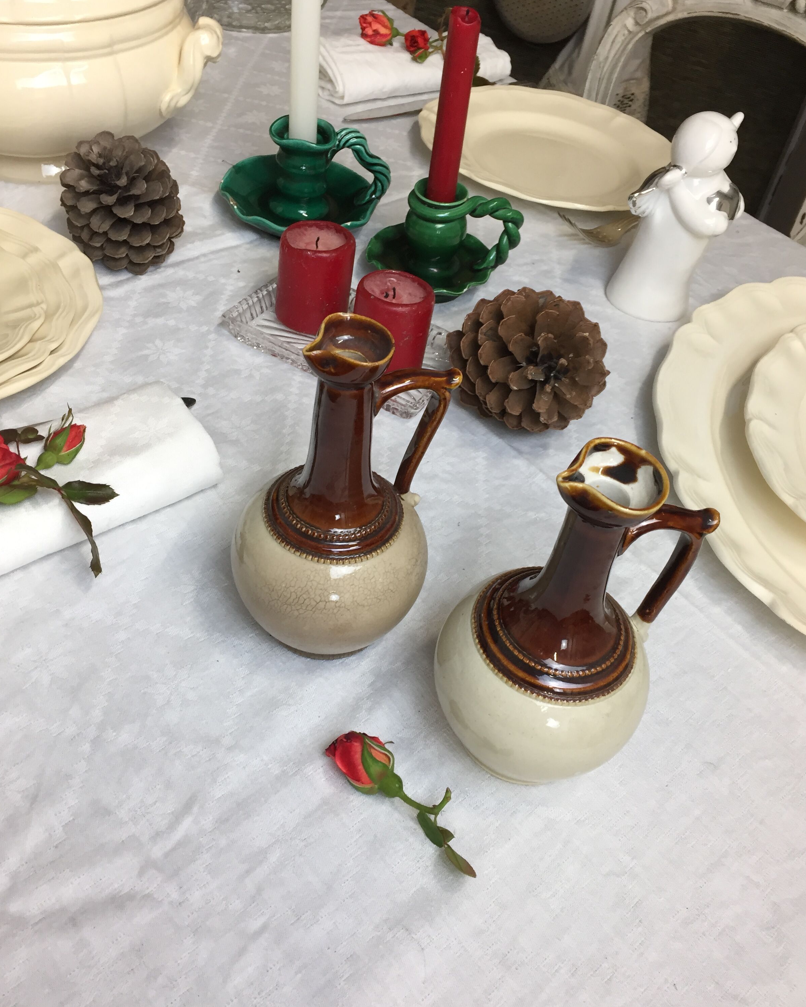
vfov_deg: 57.2
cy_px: 484
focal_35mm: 31
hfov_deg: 47.1
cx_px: 402
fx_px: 924
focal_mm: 4.15
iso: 32
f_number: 2.2
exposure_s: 1/33
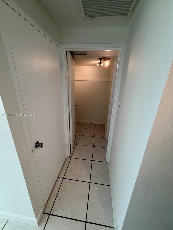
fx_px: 93
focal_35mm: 14
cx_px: 86
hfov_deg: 85.7
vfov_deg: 102.1
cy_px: 115
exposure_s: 1/120
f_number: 2.2
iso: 64
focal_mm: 2.22
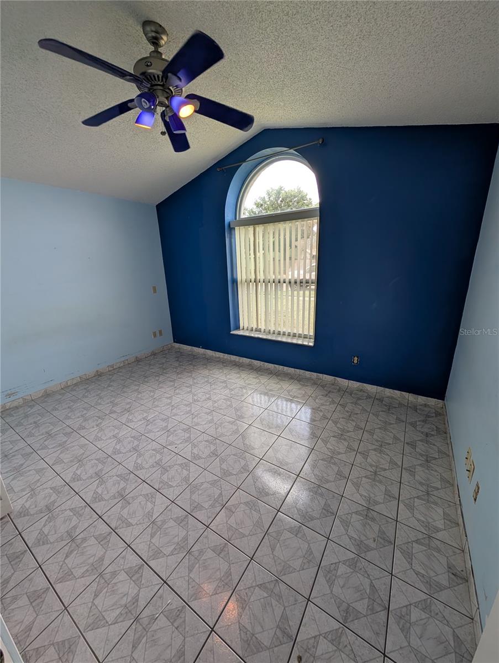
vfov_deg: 110.5
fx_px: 230
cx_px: 250
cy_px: 332
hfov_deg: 94.6
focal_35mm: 12
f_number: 1.7
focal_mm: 2.02
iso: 56
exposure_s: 1/375
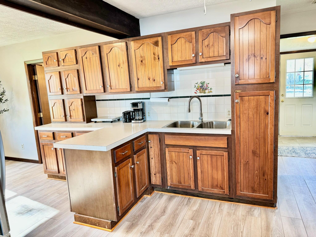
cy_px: 118
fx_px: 219
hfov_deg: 71.6
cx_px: 158
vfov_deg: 56.8
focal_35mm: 24
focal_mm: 6.76
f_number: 1.78
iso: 200
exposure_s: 1/60
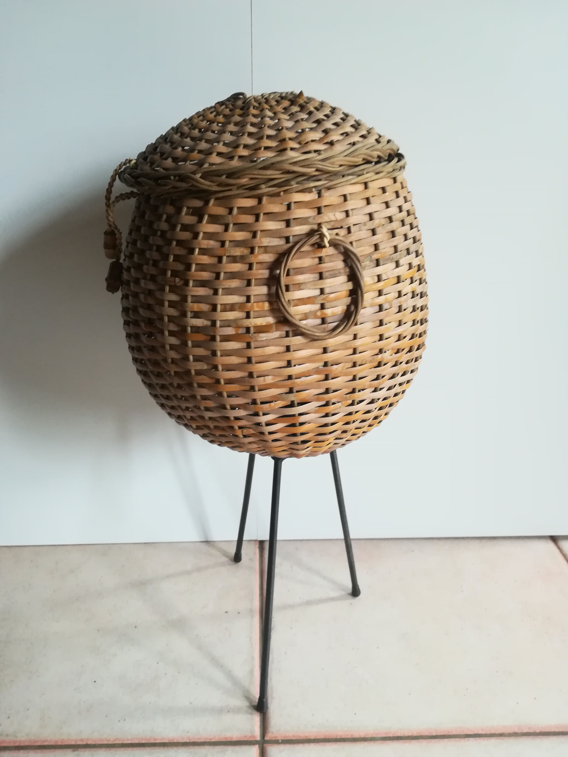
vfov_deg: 67.3
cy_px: 378
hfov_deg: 53.1
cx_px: 284
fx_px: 569
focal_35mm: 26
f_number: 2.2
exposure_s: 1/33.3
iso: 250
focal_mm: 3.83
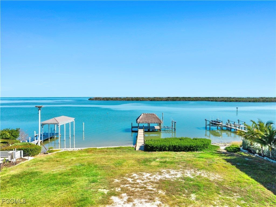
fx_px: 191
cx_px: 138
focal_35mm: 24
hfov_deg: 71.6
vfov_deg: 56.8
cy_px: 104
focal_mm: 8.67
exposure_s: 1/500
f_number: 1.8
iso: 100
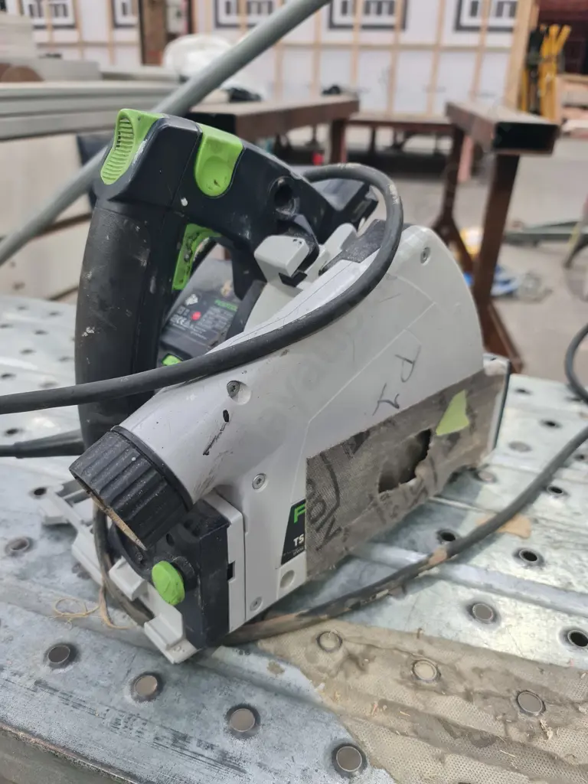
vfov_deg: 69.4
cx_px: 294
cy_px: 392
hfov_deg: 54.9
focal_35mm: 25
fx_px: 566
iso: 200
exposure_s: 1/100
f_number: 1.8
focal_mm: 7
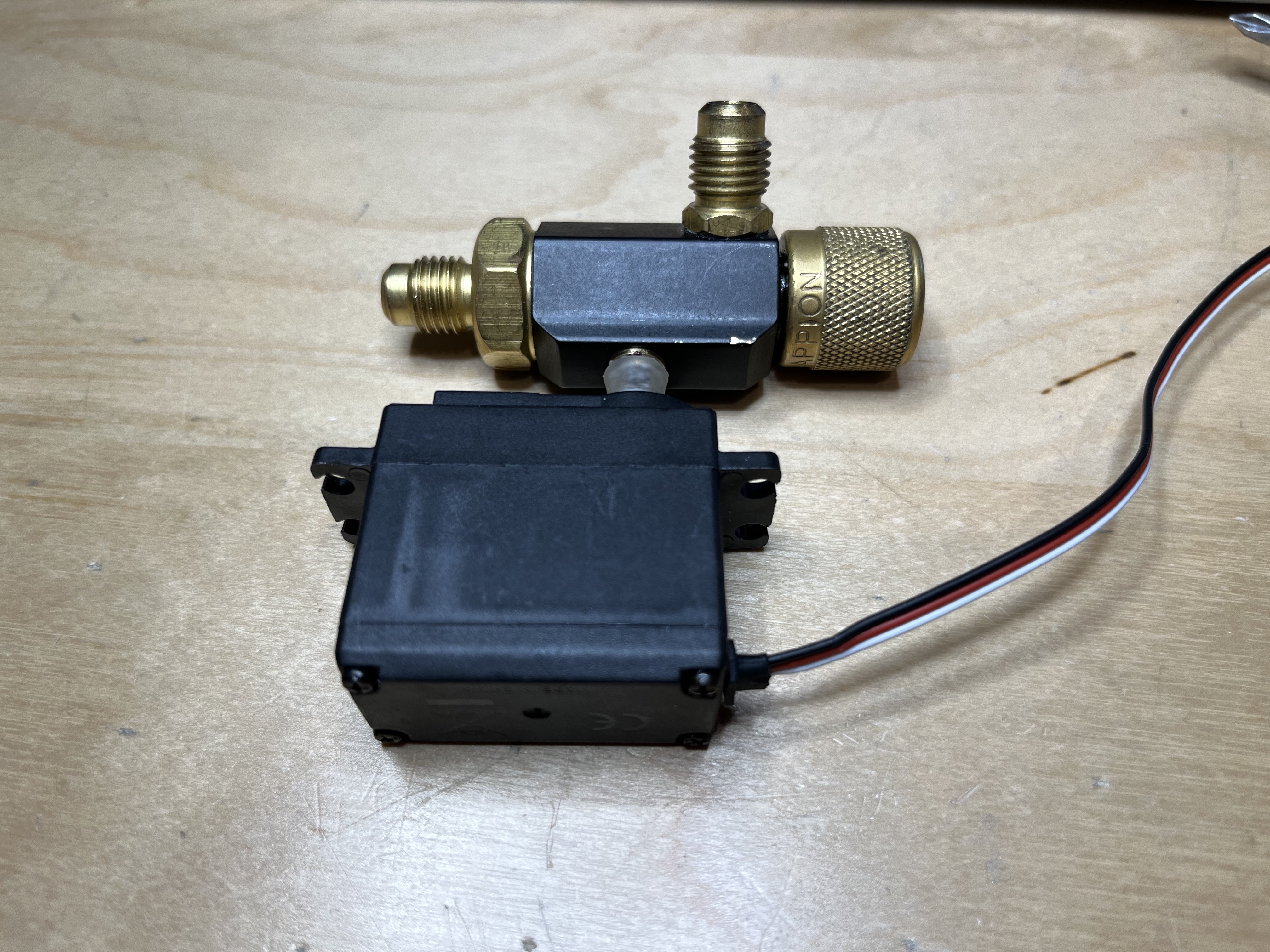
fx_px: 954
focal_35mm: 26
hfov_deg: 67.3
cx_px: 635
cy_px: 476
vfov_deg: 53.1
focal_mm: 5.1
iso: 50
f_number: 1.6
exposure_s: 1/120
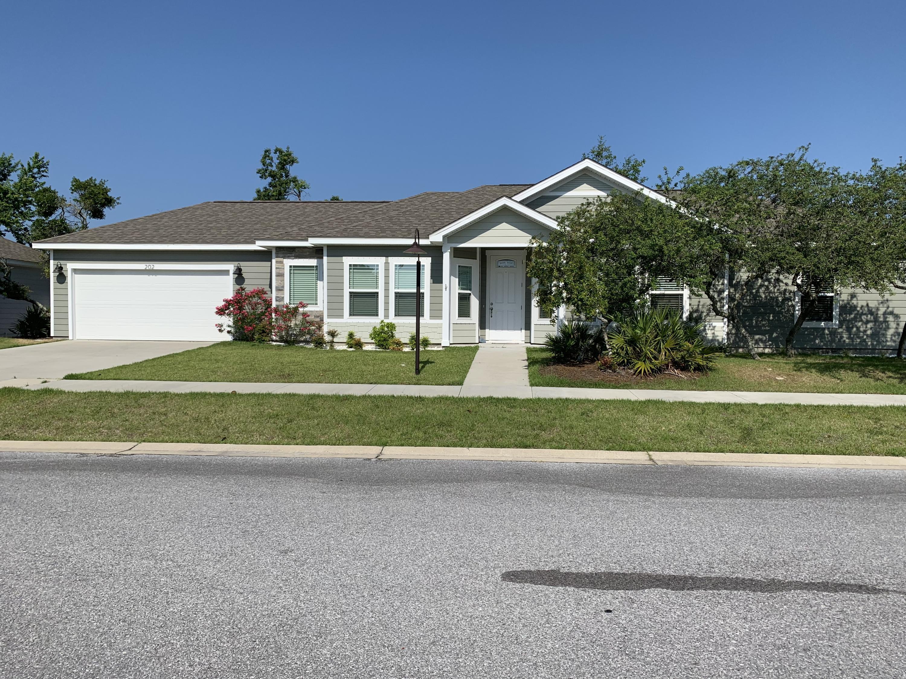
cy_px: 340
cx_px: 453
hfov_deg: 67.3
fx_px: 680
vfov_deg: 53.1
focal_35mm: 26
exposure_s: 1/3937
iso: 25
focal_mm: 4.25
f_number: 1.8
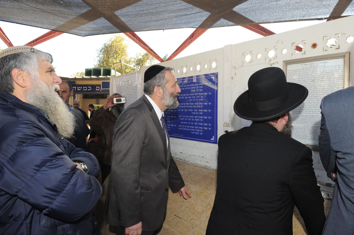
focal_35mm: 24
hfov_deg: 73.8
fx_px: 236
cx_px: 177
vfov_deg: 53.1
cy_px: 118
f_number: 10
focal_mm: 24
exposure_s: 1/250
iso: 1000
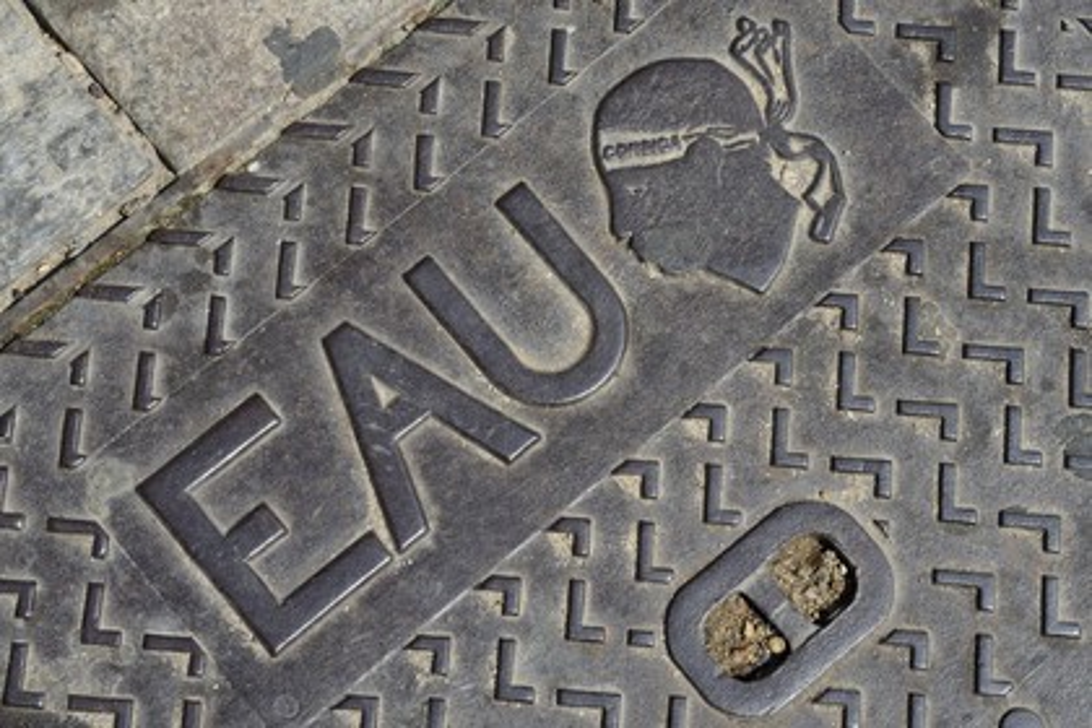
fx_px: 2123
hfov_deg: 28.8
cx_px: 546
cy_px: 364
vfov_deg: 19.5
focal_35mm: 70
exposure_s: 1/200
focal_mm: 70
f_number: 13
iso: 200
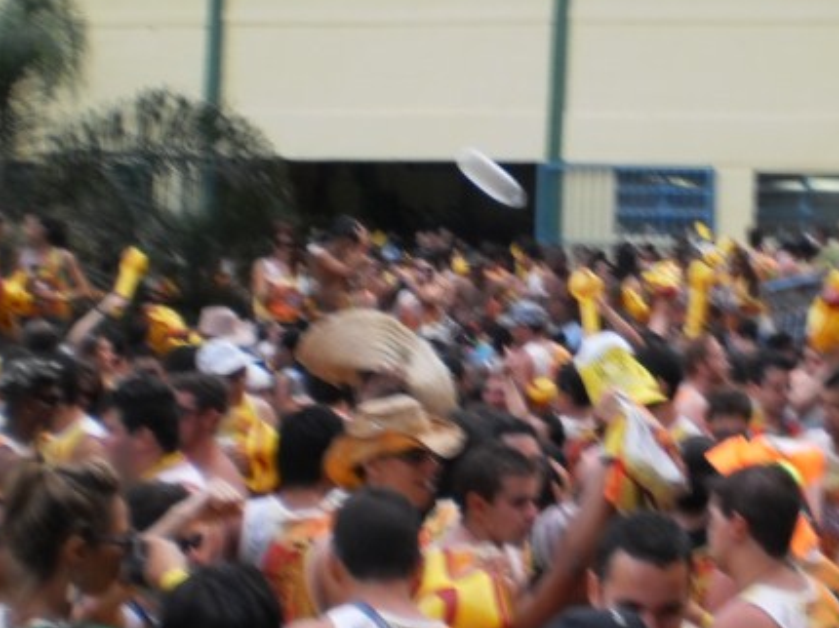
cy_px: 189
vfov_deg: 21.8
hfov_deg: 28.8
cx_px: 542
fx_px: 1623
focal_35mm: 67
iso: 100
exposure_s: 1/100
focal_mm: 6.3
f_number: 3.1
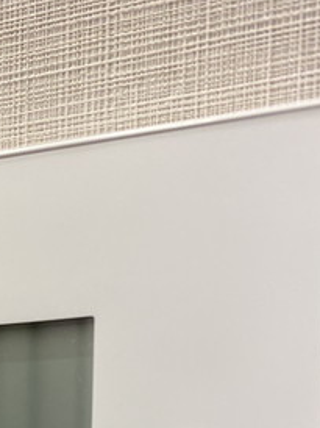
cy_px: 606
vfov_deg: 22.1
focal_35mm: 76
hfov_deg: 18.8
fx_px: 938
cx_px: -5
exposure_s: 1/100
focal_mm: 4.25
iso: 125
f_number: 1.8
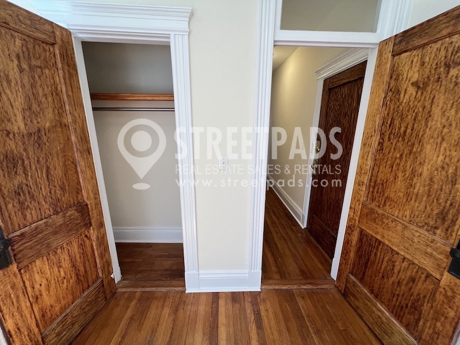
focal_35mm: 13
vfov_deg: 89.9
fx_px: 173
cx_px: 230
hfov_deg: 106.2
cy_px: 172
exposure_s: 1/120
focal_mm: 1.57
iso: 64
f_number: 1.8
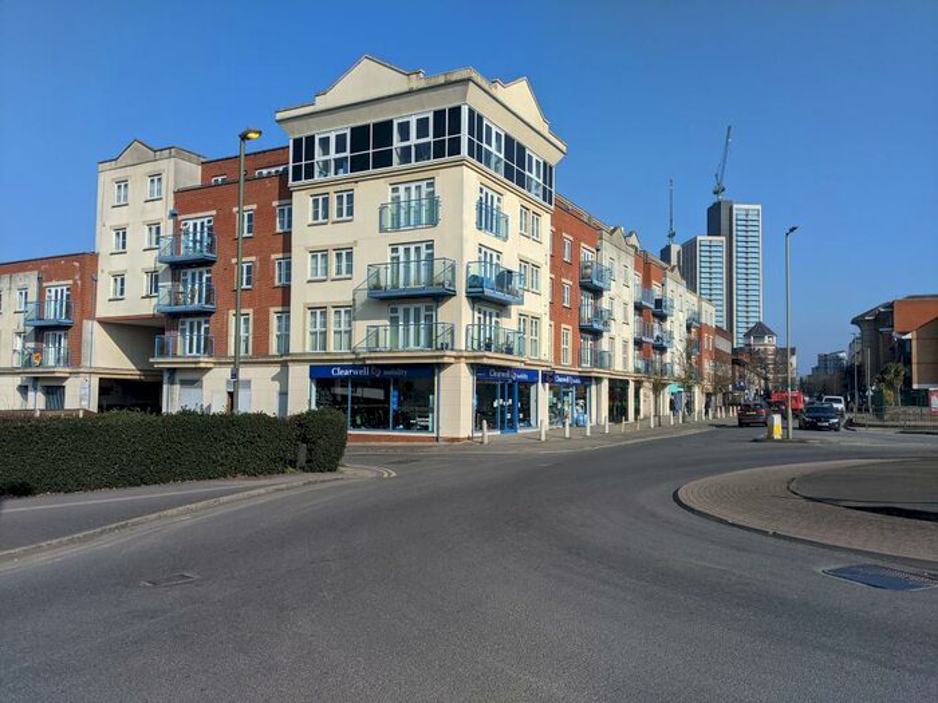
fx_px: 732
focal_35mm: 27
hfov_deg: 65.3
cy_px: 352
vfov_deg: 51.4
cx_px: 469
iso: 57
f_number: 1.8
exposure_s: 1/4695
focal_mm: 4.44
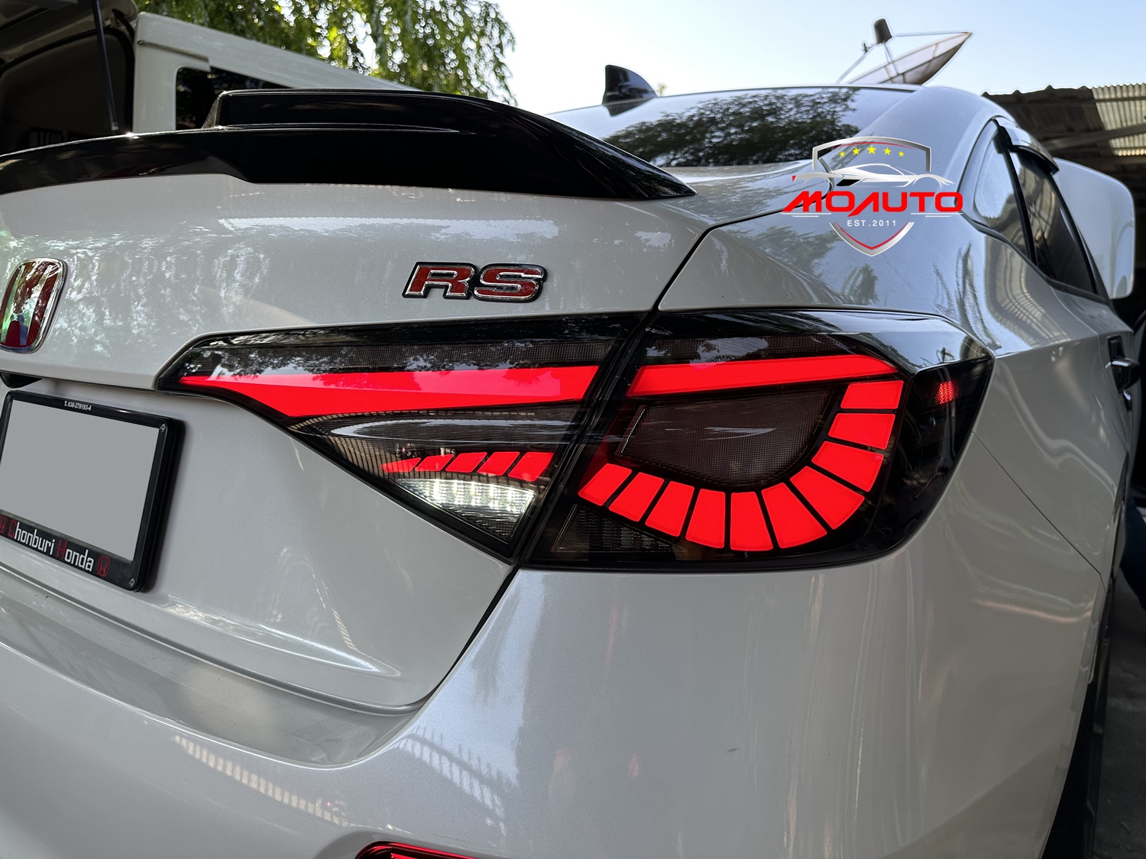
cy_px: 430
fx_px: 795
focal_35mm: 24
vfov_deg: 56.8
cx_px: 573
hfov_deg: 71.6
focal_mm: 6.86
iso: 100
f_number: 1.78
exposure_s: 1/498
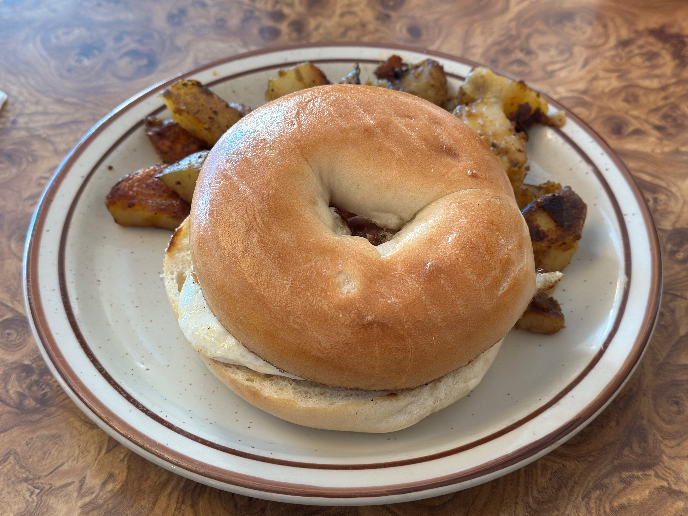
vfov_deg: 30.3
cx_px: 344
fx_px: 954
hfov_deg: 39.7
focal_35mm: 48
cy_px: 258
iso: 160
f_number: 1.78
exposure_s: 1/60
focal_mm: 6.86
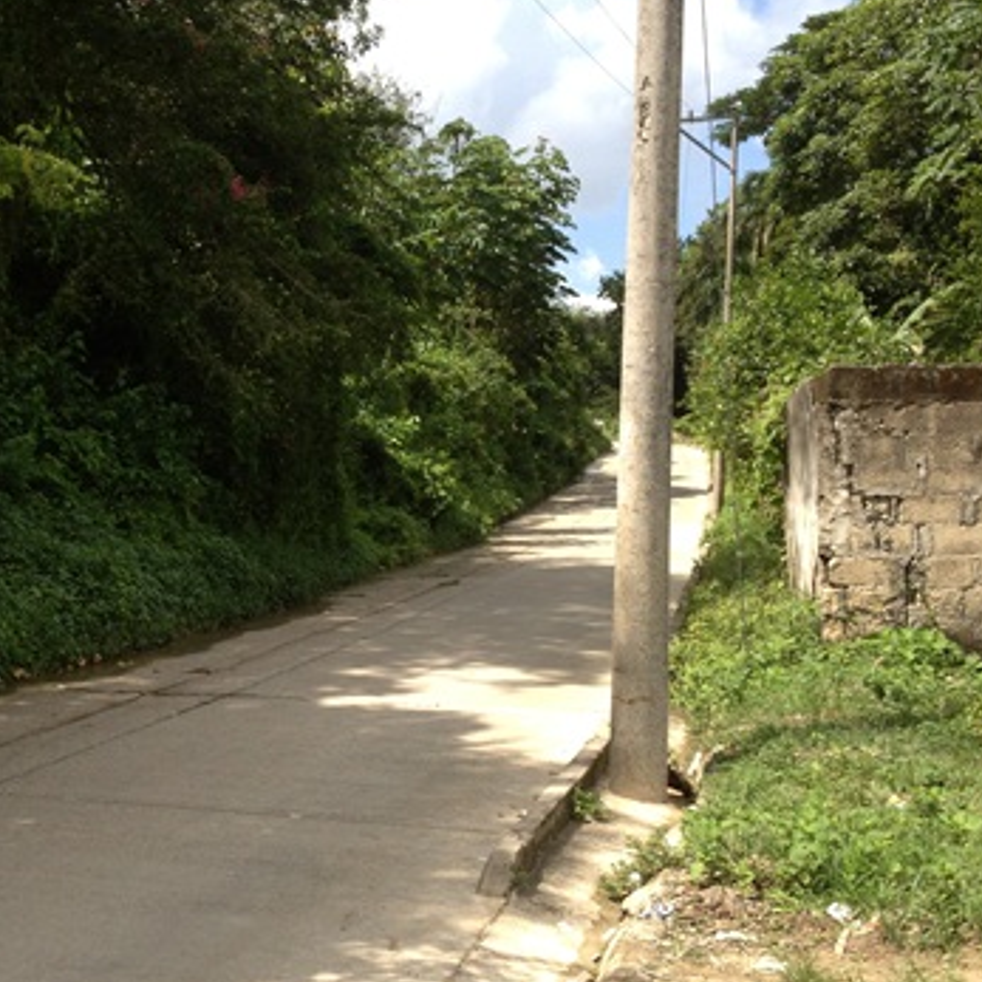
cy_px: 549
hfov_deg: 29.6
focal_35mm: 57
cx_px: 249
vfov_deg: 30.0
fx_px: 1829
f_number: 2.4
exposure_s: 1/1042
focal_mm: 4.28
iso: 50
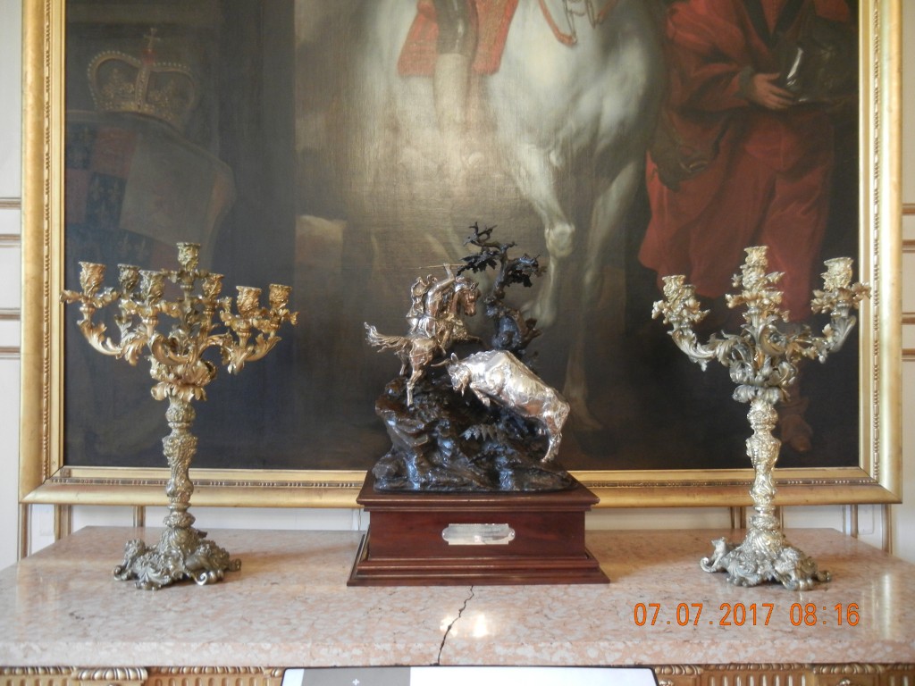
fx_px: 793
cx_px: 458
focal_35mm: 30
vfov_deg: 46.8
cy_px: 343
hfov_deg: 60.0
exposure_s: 1/12.7
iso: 400
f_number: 3.5
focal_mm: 5.4
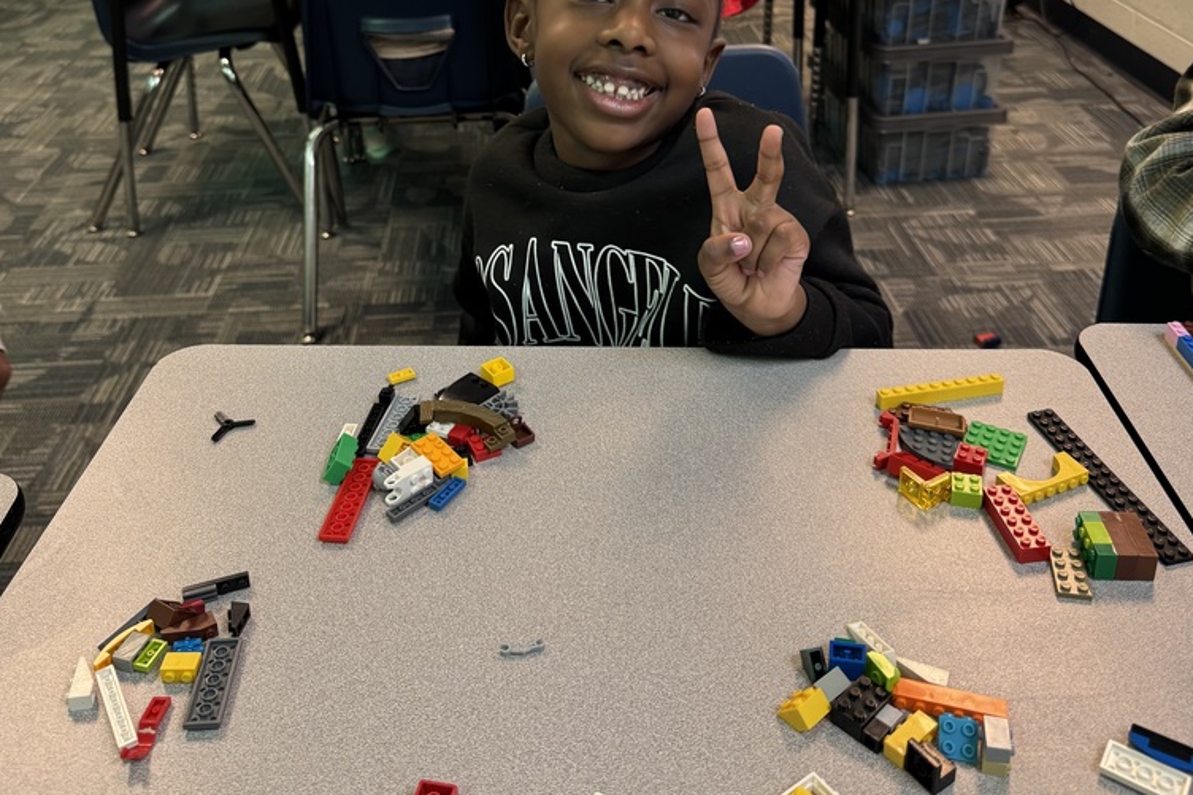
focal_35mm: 34
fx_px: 1126
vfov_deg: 37.0
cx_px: 593
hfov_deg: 55.8
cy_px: 116
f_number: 1.78
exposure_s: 1/60
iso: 160
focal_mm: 6.76
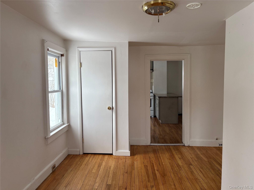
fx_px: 191
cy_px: 95
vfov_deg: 53.1
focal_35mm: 26
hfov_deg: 67.3
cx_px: 127
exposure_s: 1/191
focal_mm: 5.96
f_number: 1.6
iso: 125
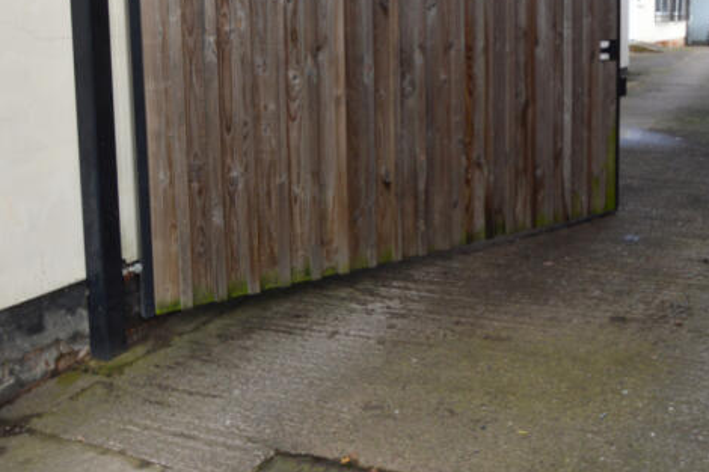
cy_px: 70
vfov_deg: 34.0
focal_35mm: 38
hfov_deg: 50.0
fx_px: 739
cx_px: 495
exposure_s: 1/125
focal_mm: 11.5
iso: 140
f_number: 5.6
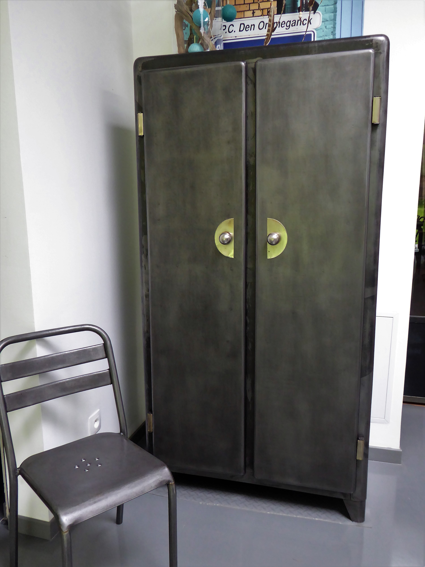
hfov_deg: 48.2
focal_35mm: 29
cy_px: 284
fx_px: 475
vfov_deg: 61.7
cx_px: 212
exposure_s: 1/50
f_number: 3.5
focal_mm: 5
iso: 400
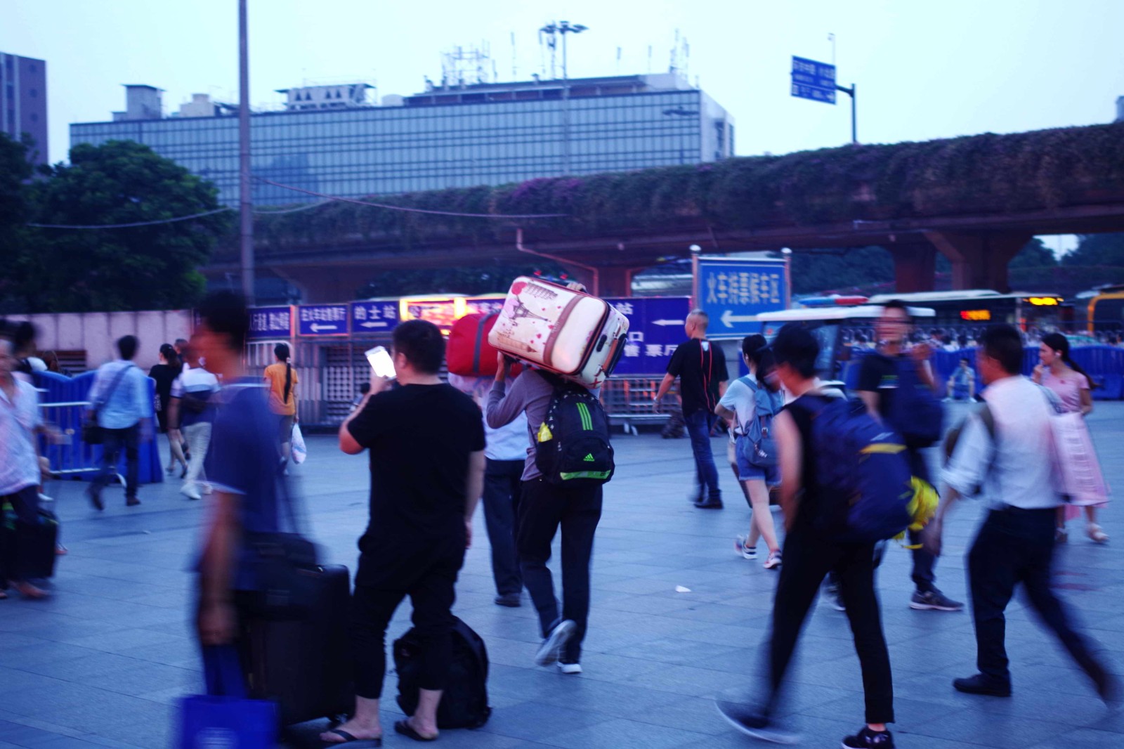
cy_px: 374
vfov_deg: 26.0
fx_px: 1623
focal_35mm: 52
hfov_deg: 38.2
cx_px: 562
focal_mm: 35
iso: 400
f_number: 2.4
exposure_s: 1/15
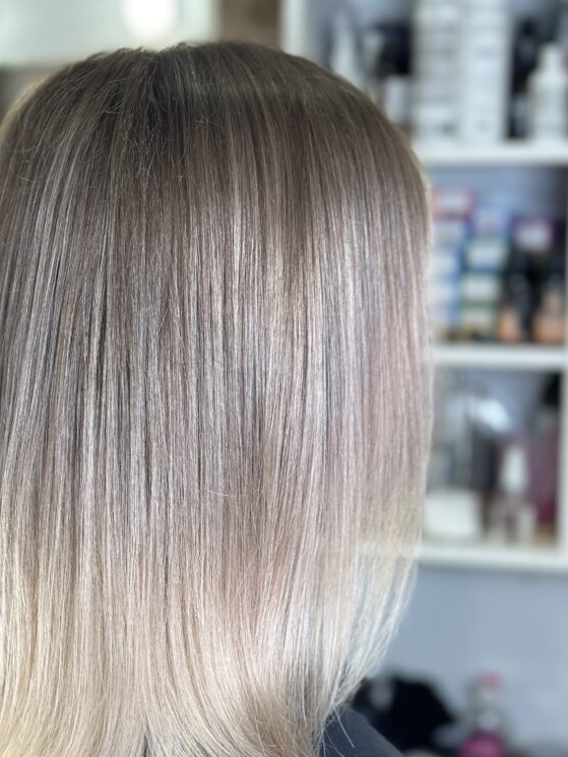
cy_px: 472
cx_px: 197
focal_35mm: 66
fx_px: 1444
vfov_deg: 29.3
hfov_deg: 22.2
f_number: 1.78
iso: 64
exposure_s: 1/111
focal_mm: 6.86
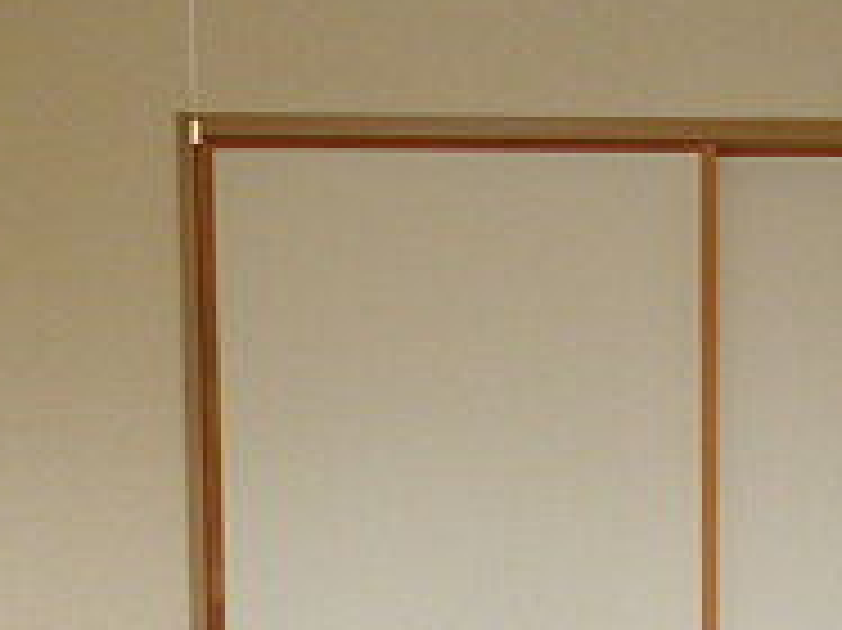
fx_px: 2163
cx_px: 648
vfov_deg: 15.8
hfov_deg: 21.8
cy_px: 810
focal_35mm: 89
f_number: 2.8
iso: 64
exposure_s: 1/40
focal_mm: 4.7
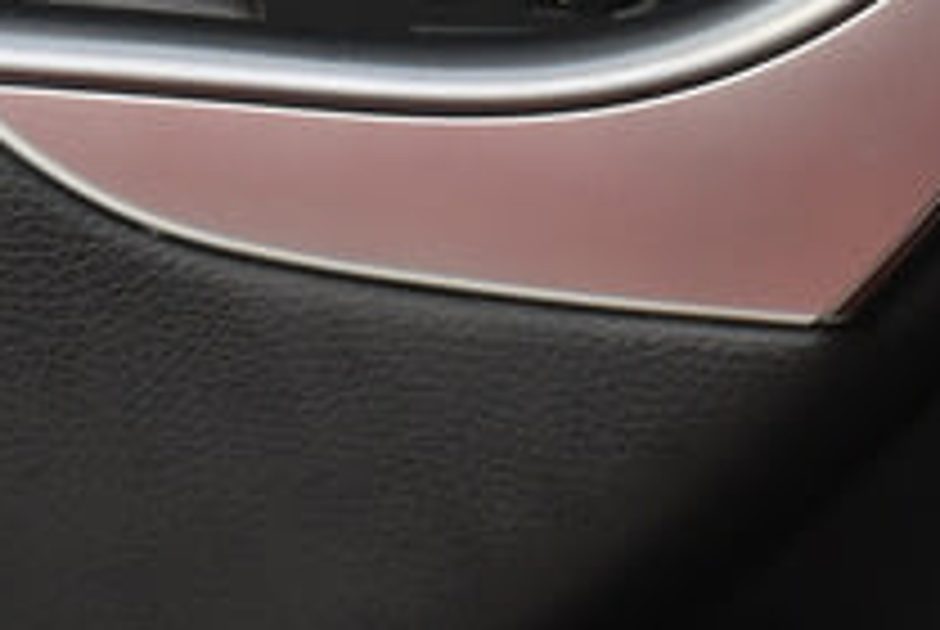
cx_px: 670
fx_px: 6066
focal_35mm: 232
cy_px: -166
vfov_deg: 5.9
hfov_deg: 8.9
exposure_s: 1/50
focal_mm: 36
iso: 2000
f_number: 4.8
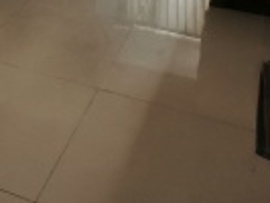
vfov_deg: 16.3
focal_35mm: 69
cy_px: -205
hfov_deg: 27.6
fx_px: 539
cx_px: 58
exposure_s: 1/33.3
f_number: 2.2
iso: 400
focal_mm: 1.91
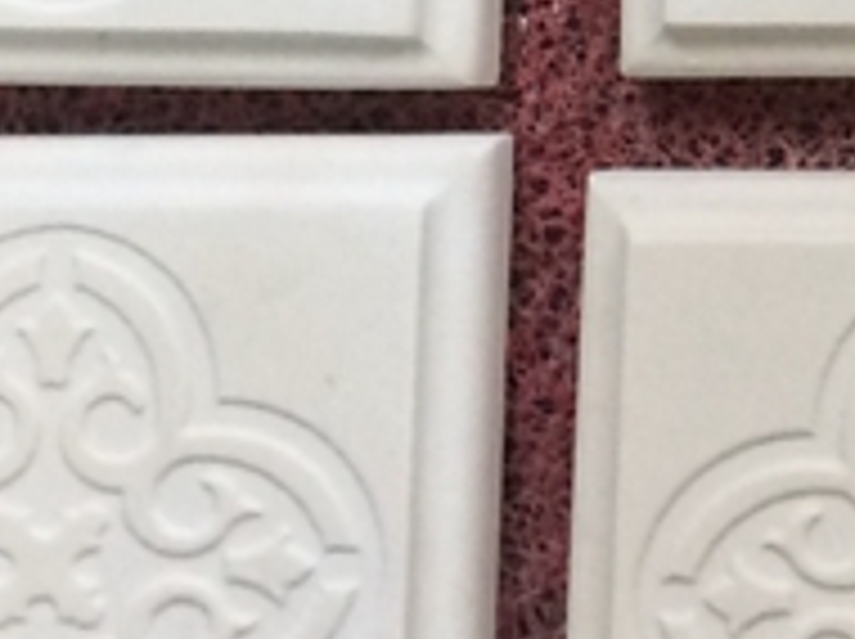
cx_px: 1512
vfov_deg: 9.3
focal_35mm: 153
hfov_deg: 12.0
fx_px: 3774
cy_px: -486
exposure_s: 1/33
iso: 125
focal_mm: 4.15
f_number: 2.2
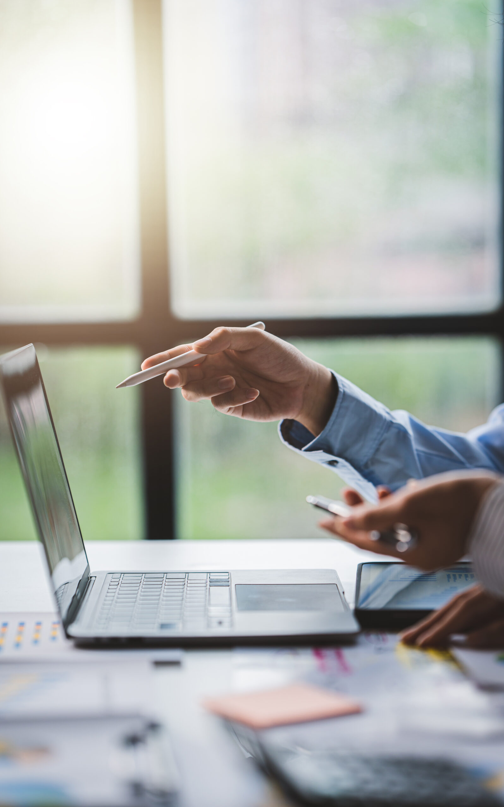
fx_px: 1912
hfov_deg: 15.0
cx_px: 257
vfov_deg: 23.8
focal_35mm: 87
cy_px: 404
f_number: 2
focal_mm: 85
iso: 125
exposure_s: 1/200
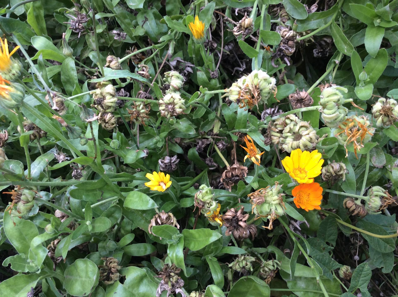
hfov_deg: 56.9
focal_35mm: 32
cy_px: 148
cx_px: 199
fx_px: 367
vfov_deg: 44.1
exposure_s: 1/33
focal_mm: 3.3
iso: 40
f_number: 2.4
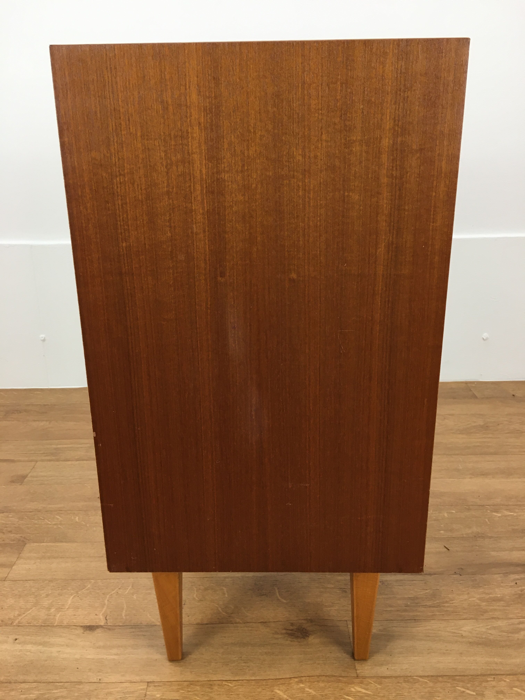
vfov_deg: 61.7
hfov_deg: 48.2
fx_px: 586
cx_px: 262
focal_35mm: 29
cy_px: 350
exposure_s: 1/33
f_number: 2.2
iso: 50
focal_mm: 4.15
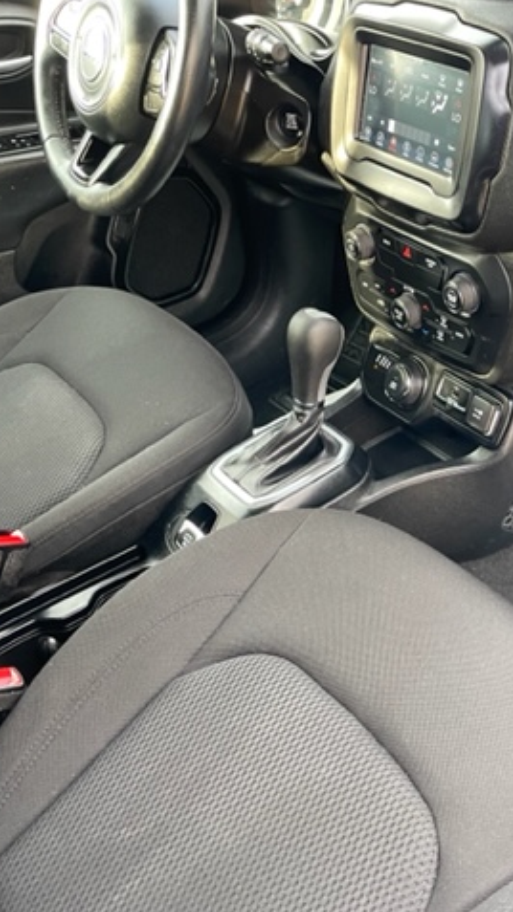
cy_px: 455
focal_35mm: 38
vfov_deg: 52.8
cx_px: 461
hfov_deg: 29.9
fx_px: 920
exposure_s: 1/60
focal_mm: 4.2
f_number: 1.6
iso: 200
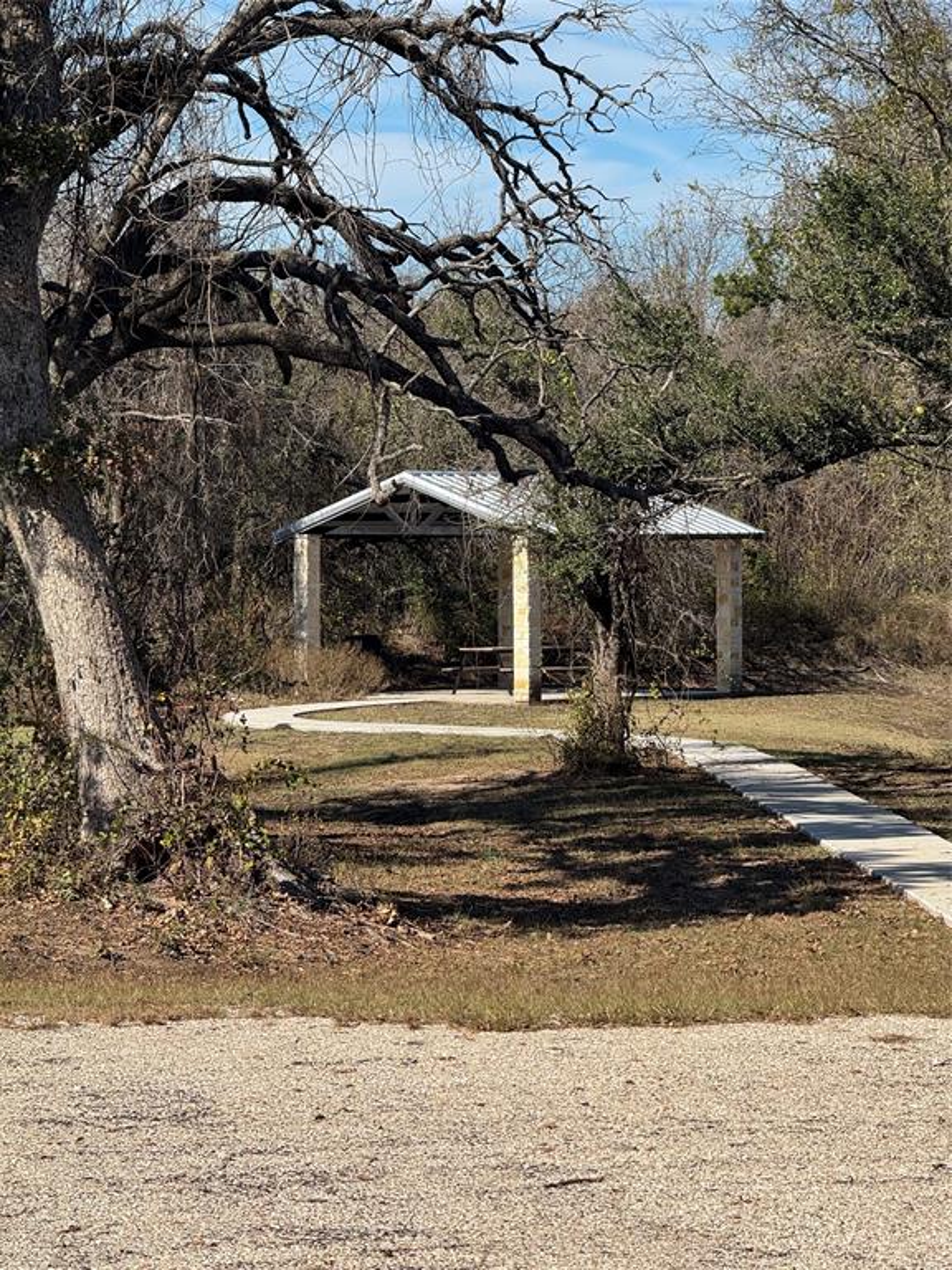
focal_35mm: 120
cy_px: 635
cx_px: 476
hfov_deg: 12.3
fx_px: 4400
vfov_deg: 16.4
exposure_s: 1/1318
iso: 50
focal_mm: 15.66
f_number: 2.8
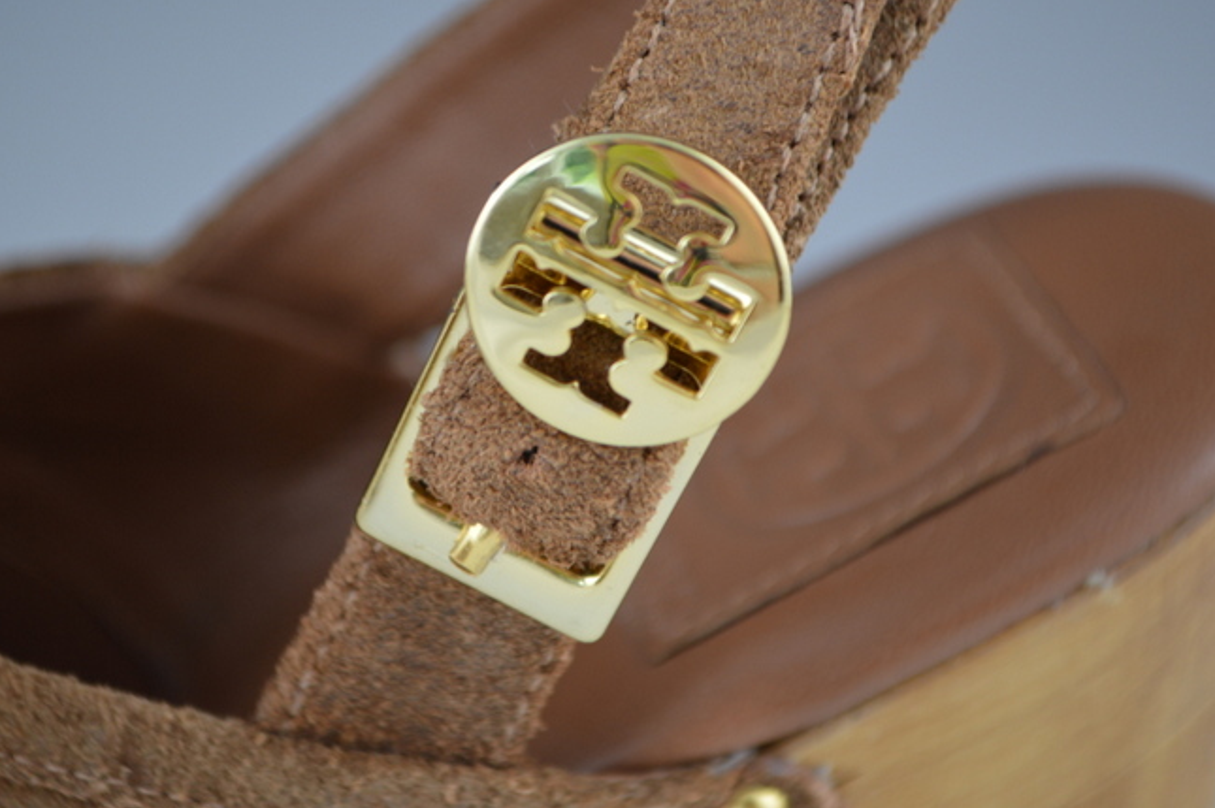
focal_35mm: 90
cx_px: 567
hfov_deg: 22.7
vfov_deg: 15.2
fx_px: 3020
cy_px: 390
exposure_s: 1/30
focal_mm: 55
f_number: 5.6
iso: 400
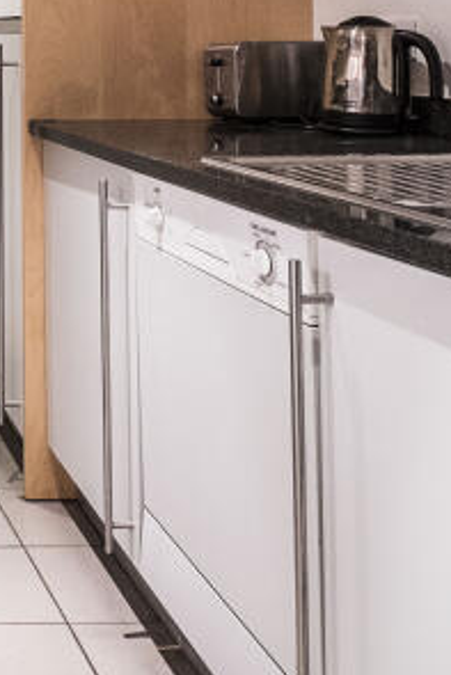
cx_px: -231
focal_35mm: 52
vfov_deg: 35.6
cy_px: 54
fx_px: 976
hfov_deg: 21.6
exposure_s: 1/7
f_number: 7.1
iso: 640
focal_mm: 10
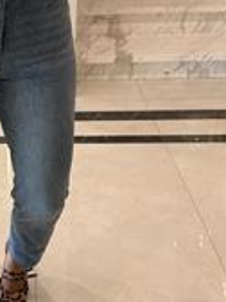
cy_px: 153
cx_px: -16
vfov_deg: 33.8
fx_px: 496
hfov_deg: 24.1
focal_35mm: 57
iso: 200
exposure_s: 1/121
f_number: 1.78
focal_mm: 6.76
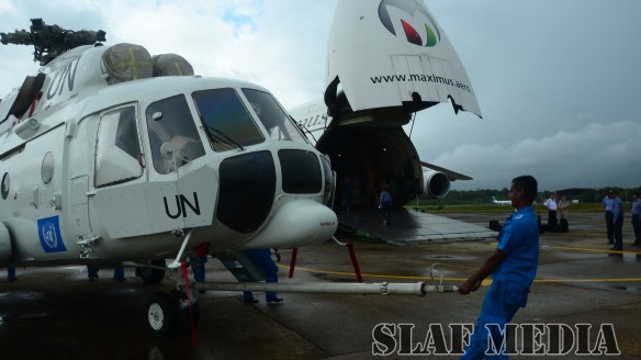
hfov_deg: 66.1
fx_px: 493
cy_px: 178
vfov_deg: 40.1
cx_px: 328
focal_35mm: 29
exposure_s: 1/250
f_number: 10
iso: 200
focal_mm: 18
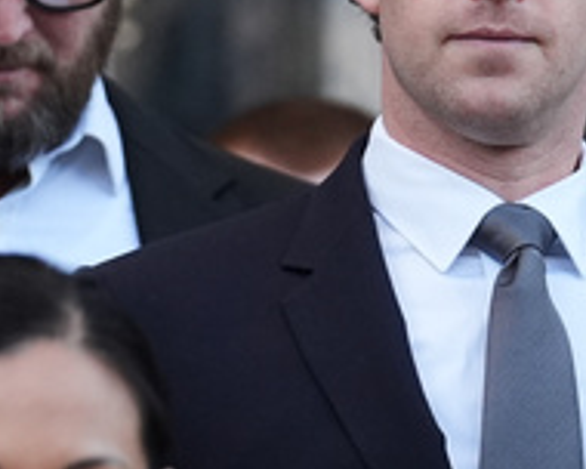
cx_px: 512
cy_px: 242
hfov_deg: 2.4
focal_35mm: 818
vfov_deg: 1.9
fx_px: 14187
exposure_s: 1/1600
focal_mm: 162
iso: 1600
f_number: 3.5
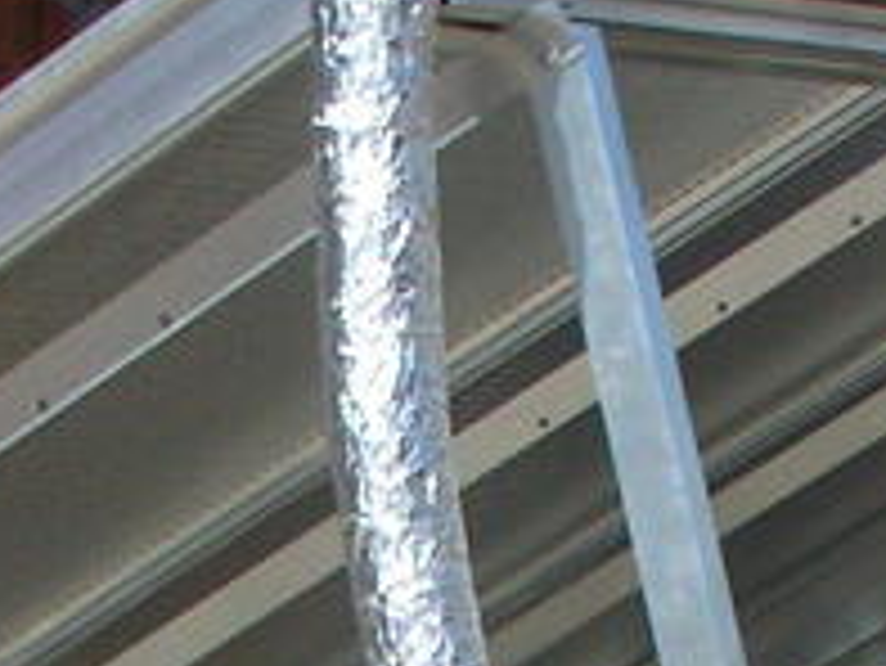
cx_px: -22
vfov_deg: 6.6
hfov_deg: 9.2
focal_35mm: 213
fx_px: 5455
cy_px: 1562
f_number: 8.5
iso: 50
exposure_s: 1/136
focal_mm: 5.8
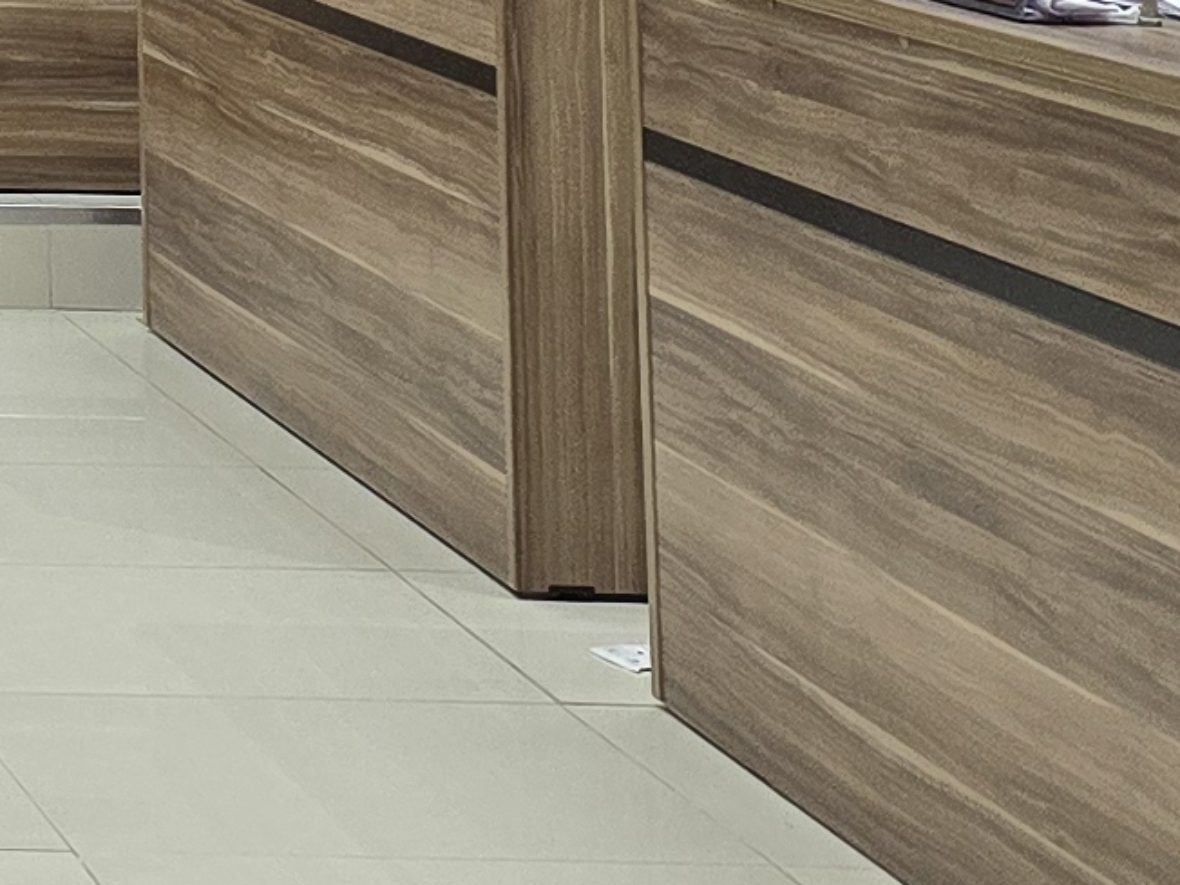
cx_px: -827
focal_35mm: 141
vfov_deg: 9.6
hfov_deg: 12.9
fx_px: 4806
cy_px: -1050
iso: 250
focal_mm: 6.3
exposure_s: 1/120
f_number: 1.7
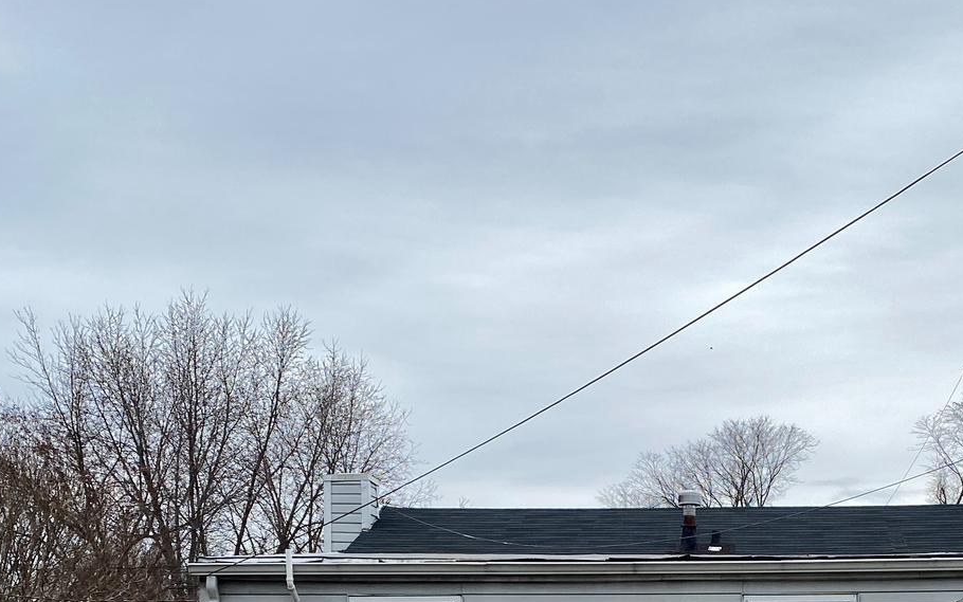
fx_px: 1627
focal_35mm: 62
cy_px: 791
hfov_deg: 32.6
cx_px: 662
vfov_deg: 19.3
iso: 32
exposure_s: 1/2066
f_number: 1.8
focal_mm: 4.25
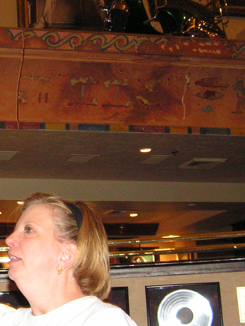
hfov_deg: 16.7
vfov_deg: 23.0
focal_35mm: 85
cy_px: 158
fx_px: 802
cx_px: -43
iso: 200
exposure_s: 1/40
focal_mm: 6.3
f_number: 2.8
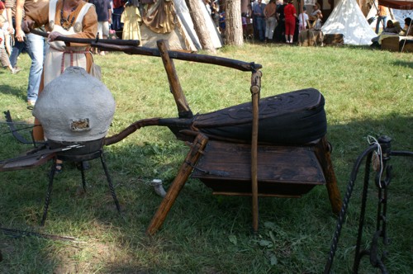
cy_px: 137
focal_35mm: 42
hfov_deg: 46.5
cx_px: 206
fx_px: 481
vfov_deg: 31.8
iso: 400
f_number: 6.7
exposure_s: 1/500
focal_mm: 28
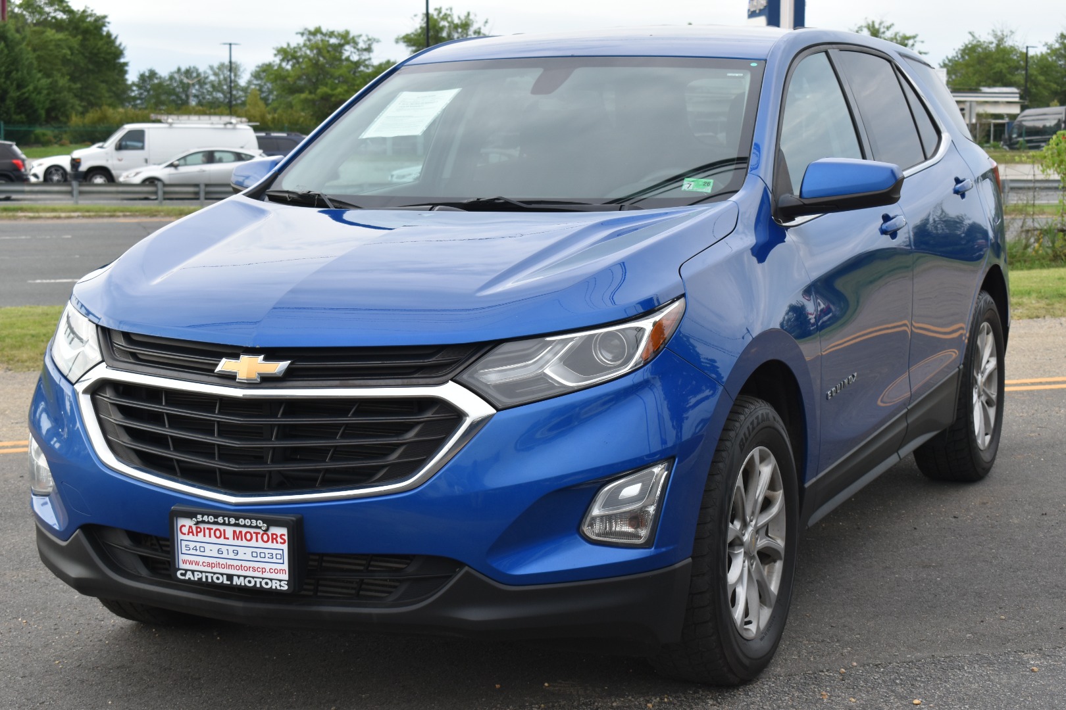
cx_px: 533
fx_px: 1999
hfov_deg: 29.9
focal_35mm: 68
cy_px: 355
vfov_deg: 20.2
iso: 320
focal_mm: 45
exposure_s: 1/250
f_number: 8
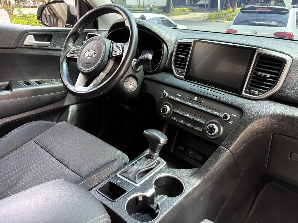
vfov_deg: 53.1
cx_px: 149
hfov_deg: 67.3
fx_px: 224
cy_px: 112
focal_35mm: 26
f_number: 1.6
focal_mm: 5.96
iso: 125
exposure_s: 1/63
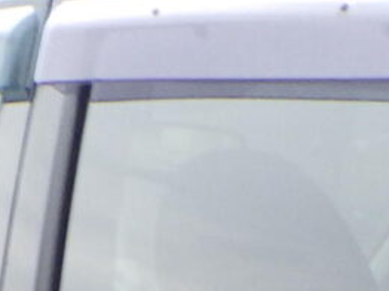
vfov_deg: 6.1
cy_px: 956
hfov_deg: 8.6
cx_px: 750
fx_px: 2459
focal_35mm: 219
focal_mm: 5
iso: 125
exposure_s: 1/50
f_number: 3.5
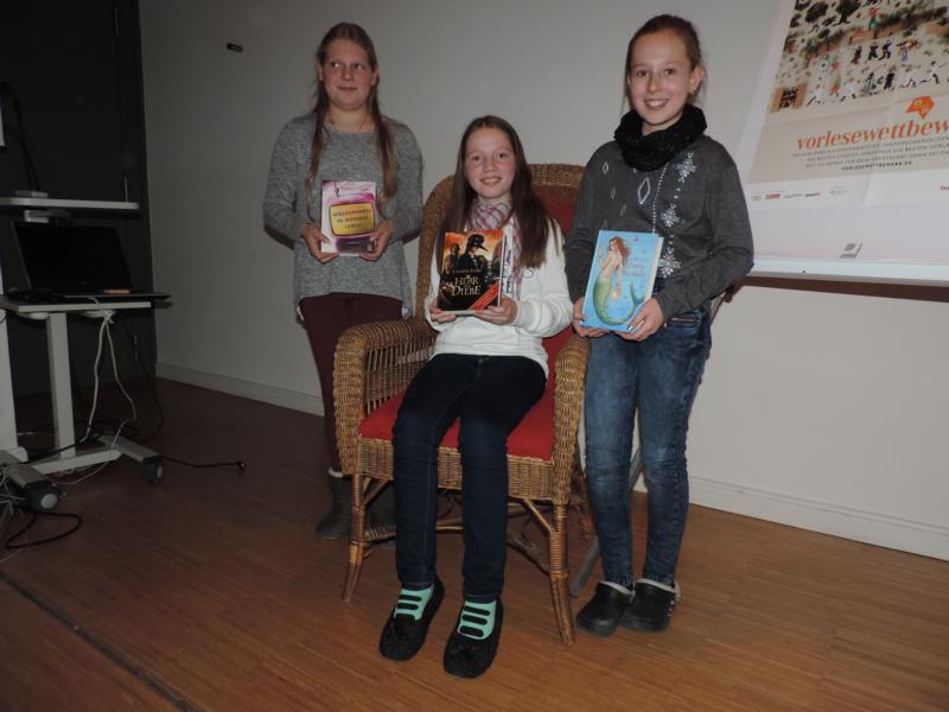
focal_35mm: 24
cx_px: 474
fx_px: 658
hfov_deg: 71.6
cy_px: 356
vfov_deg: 56.8
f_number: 3
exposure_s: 1/30
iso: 200
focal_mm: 4.3
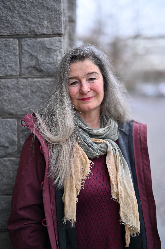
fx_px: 344
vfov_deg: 39.6
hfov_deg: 27.0
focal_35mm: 50
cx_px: 82
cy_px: 124
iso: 100
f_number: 1.2
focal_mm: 50
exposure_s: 1/800
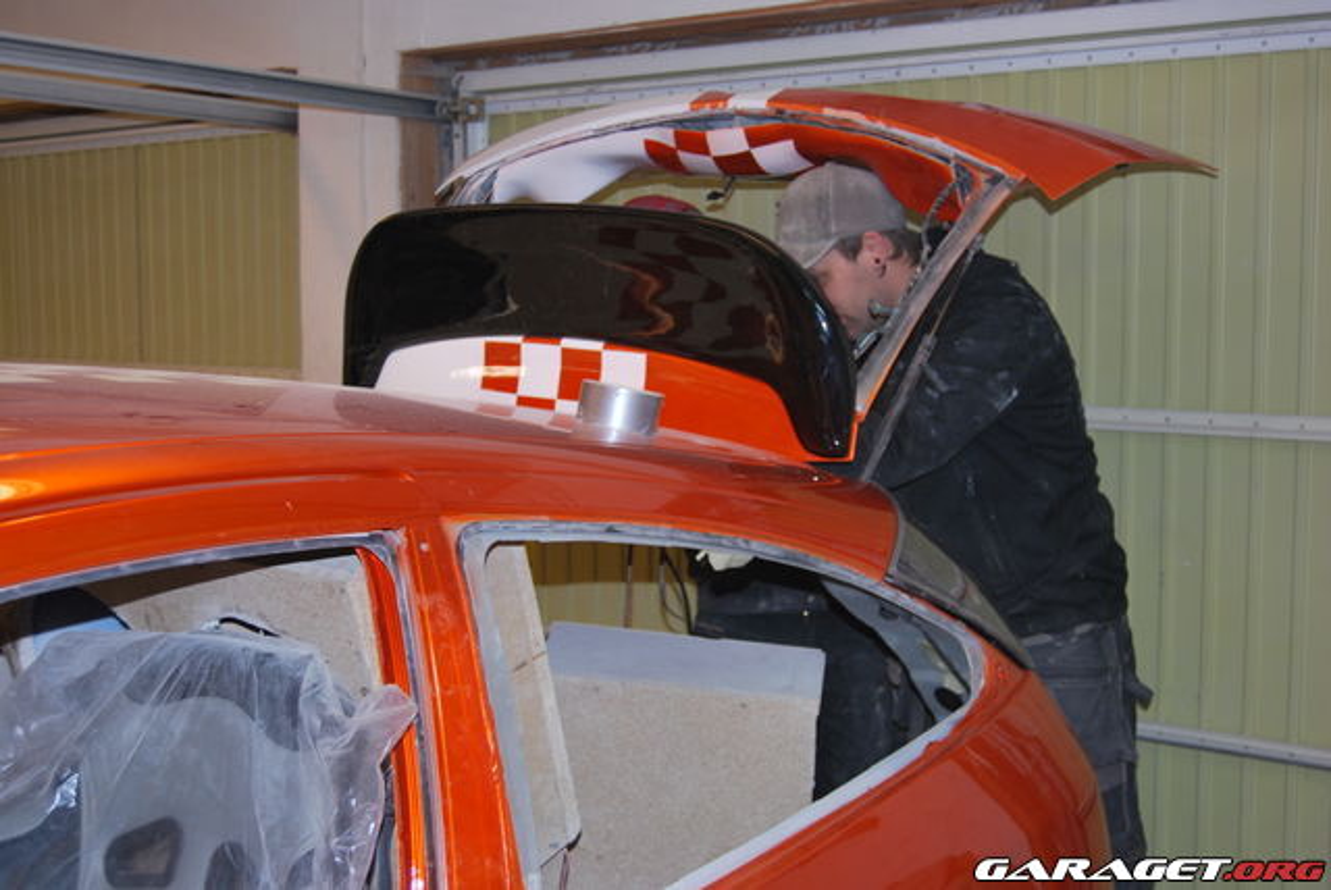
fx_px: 1776
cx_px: 666
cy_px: 445
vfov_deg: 28.1
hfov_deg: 41.1
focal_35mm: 48
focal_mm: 32
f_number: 4.5
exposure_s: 1/60
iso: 200
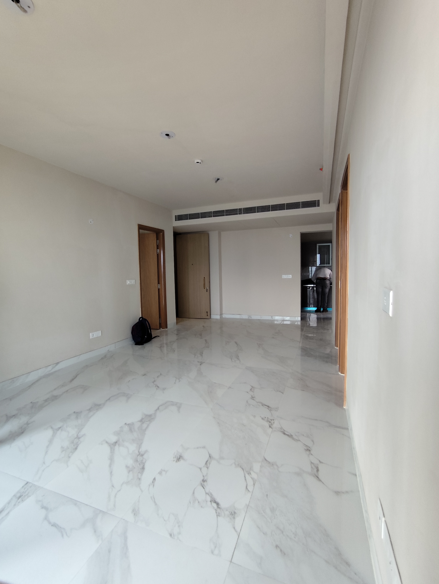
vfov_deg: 94.5
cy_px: 292
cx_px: 220
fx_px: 270
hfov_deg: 78.2
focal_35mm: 16
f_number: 2.2
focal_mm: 1.65
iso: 64
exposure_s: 1/50
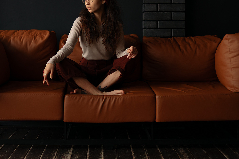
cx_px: 114
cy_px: 49
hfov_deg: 27.3
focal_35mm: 74
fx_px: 491
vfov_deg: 18.4
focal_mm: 35
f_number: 1.4
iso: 100
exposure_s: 1/30
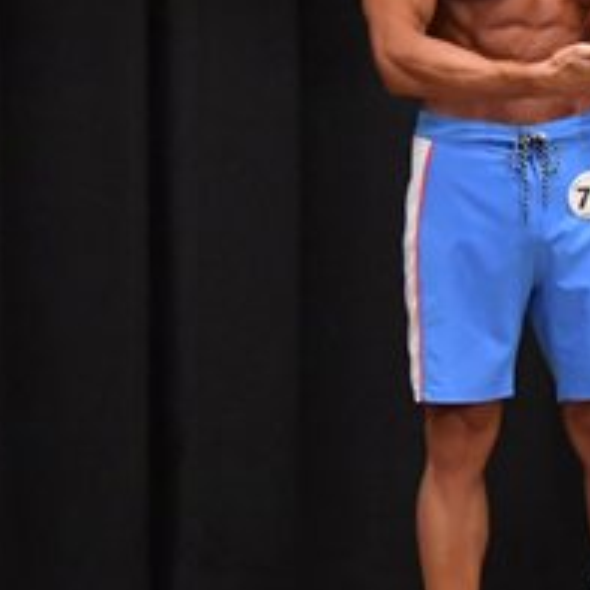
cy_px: 237
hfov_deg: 2.6
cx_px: 1023
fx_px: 12997
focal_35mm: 674
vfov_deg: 2.6
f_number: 5.6
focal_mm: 135
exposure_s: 1/400
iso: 6400
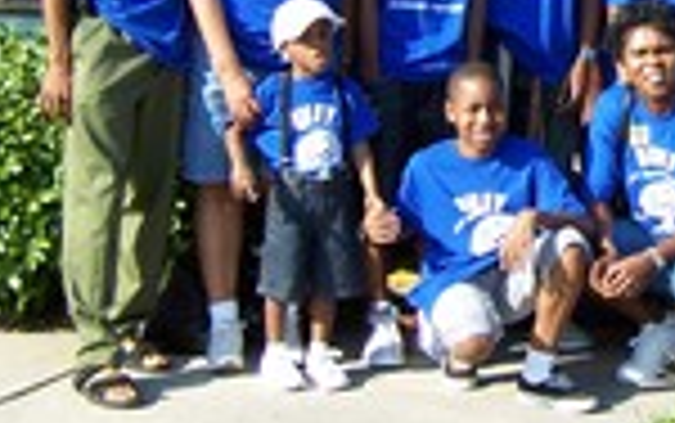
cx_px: 688
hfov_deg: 19.2
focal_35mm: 105
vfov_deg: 12.2
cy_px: -83
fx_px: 1933
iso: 80
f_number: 2.8
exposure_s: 1/640
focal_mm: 6.3
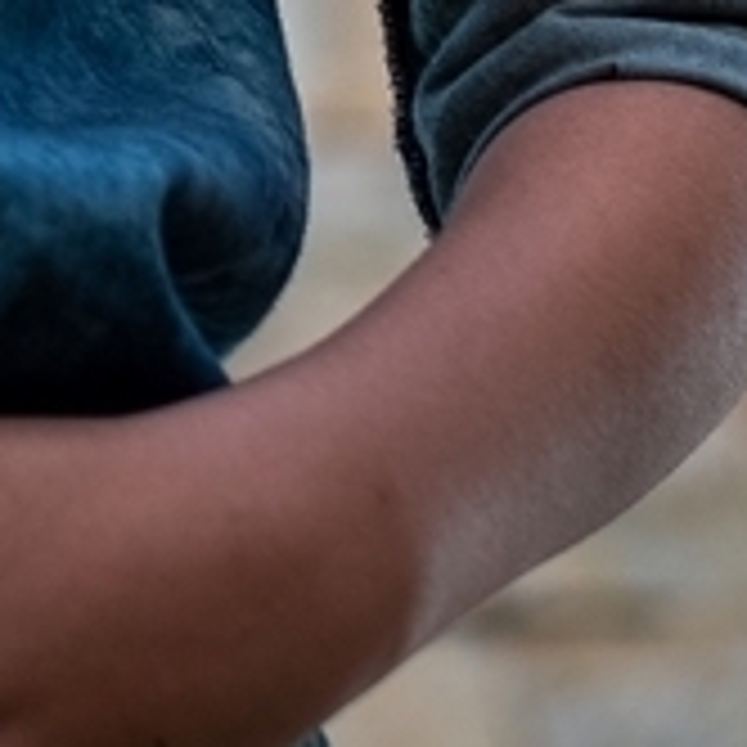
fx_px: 7495
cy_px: -1035
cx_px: -846
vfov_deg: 5.5
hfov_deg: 5.6
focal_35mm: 307
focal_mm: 50
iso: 400
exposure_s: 1/400
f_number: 3.2
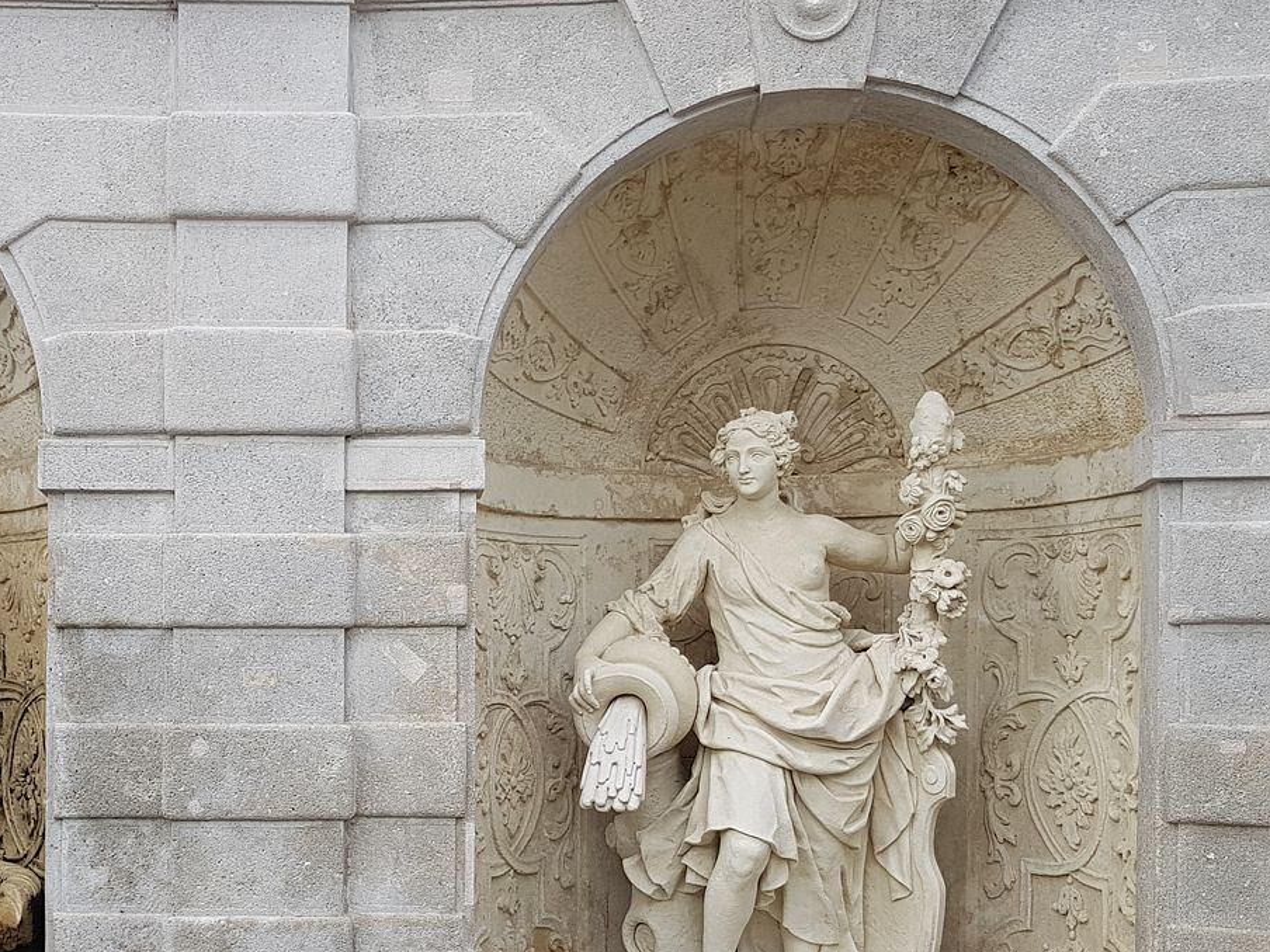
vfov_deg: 31.3
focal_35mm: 46
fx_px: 1688
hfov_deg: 40.4
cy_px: 632
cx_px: 357
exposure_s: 1/1002
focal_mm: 4.2
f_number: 1.7
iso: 50
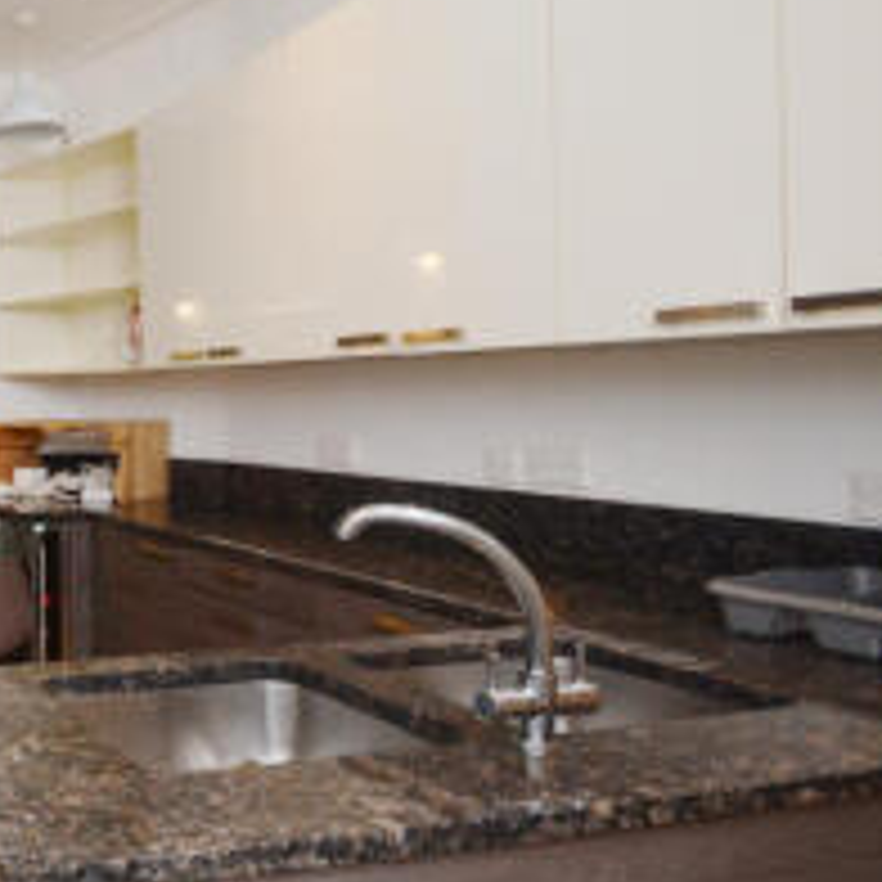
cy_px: 425
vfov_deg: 52.5
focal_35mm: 31
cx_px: -140
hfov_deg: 39.9
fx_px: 894
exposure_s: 1/200
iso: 400
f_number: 3.5
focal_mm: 10
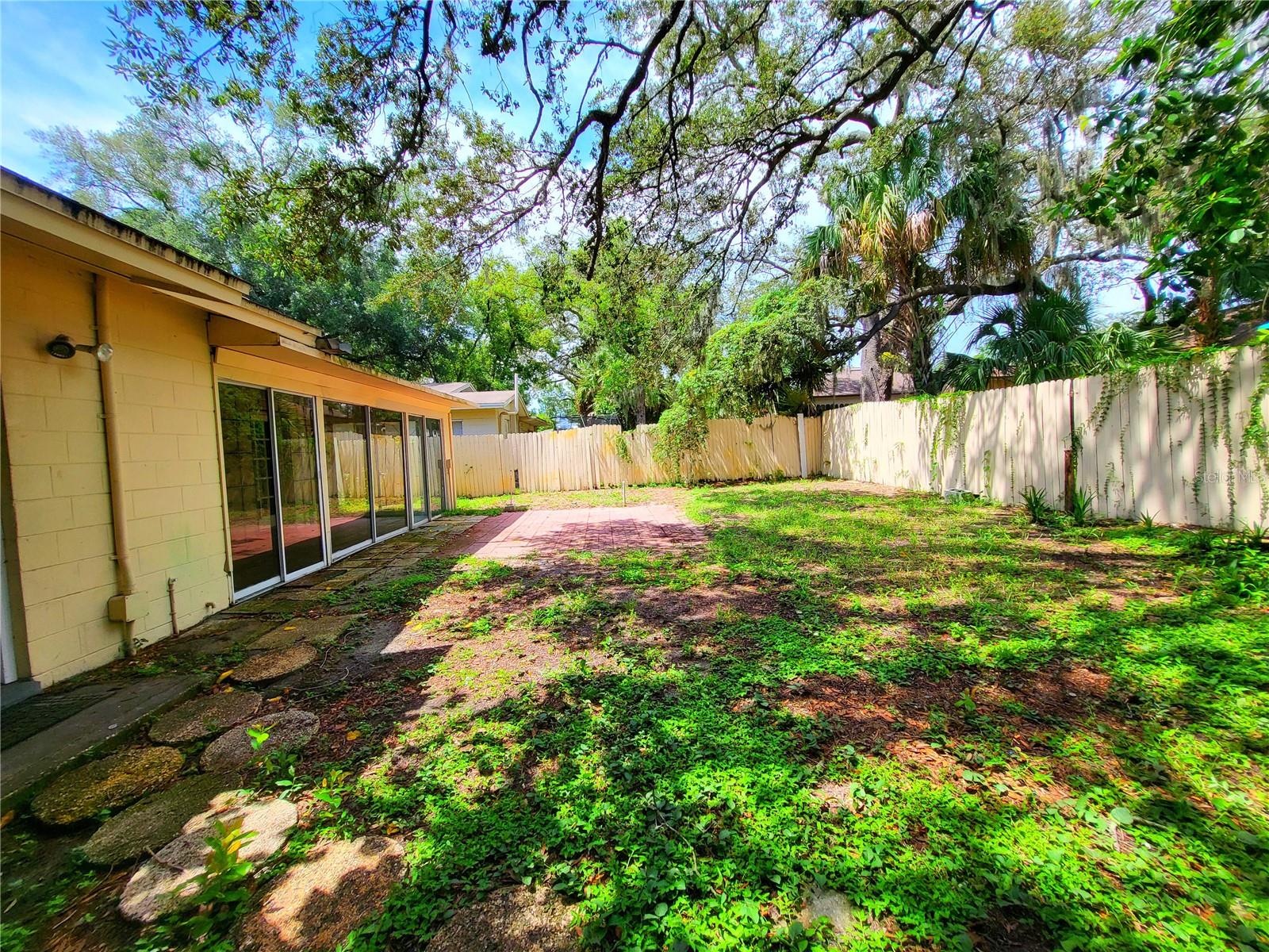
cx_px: 634
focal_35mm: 13
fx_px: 477
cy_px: 476
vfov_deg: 89.9
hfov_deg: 106.2
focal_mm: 1.74
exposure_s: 1/556
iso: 32
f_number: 2.2
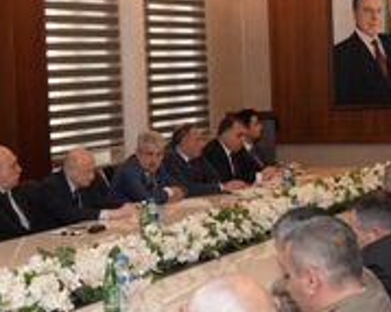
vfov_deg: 14.8
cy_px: 119
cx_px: 188
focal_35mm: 104
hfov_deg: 18.5
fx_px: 1203
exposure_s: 1/100
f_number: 6.3
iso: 2200
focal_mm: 31
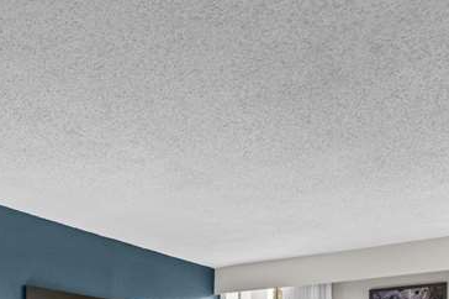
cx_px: 144
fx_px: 561
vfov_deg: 25.2
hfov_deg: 42.9
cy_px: 402
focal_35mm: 45
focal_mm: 16
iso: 400
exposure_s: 1/2
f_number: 7.1
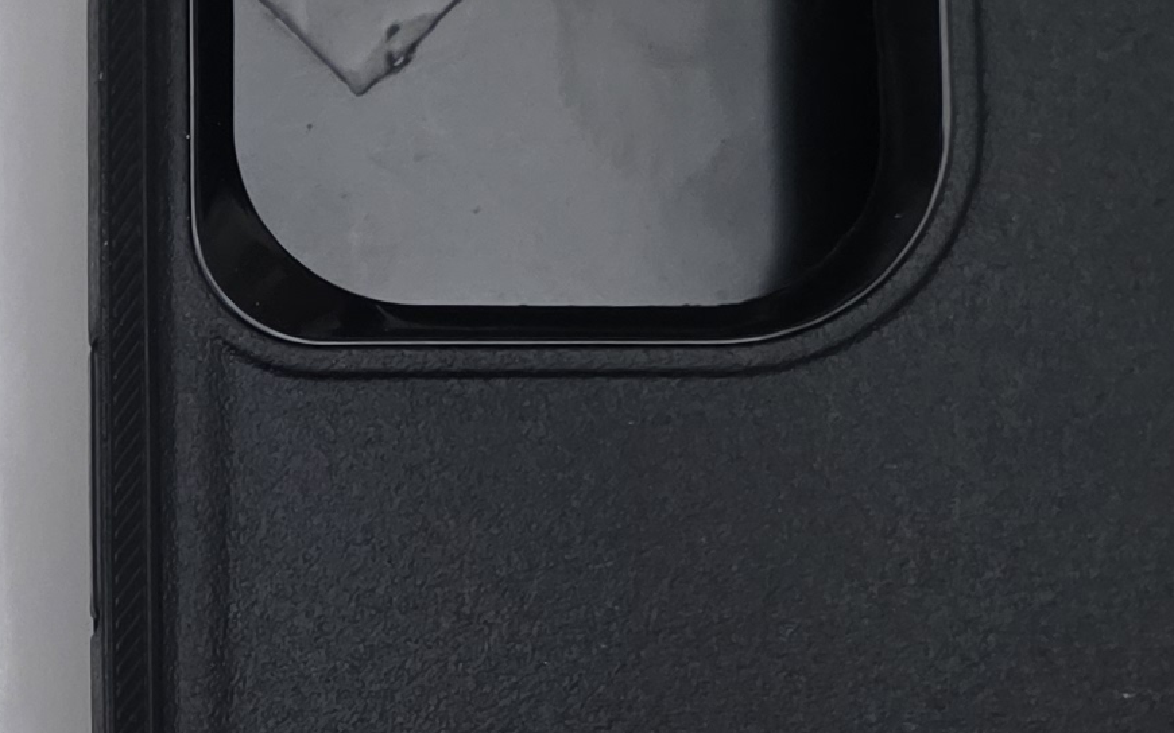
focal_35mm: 112
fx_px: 3583
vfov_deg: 11.5
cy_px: 768
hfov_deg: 17.8
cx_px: -212
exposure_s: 1/100
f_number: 1.7
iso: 800
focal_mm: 6.25
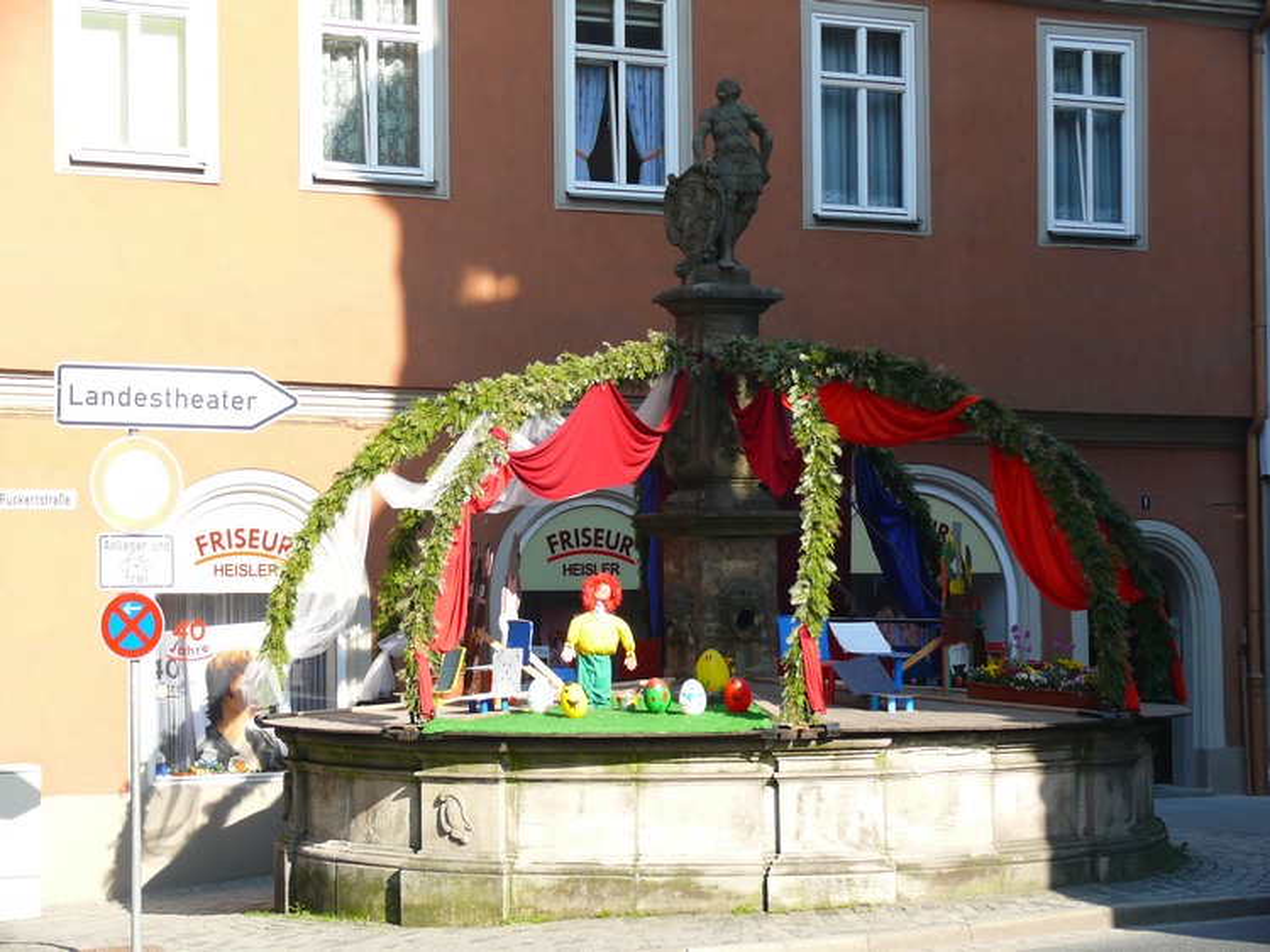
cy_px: 476
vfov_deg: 17.8
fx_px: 3044
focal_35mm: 83
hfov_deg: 23.6
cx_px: 635
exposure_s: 1/100
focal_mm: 17.5
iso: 100
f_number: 4
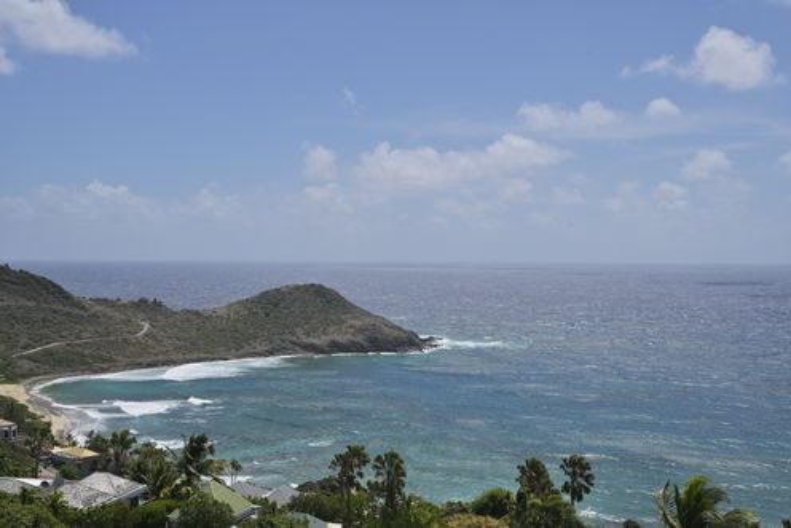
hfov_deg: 41.1
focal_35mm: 48
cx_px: 396
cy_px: 264
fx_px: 1055
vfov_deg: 28.1
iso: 320
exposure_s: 1/1600
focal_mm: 48
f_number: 13
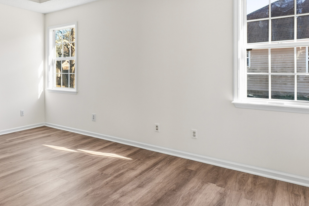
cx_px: 87
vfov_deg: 48.9
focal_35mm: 26
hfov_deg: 66.1
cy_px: 71
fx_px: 223
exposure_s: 1/60
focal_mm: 10
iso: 100
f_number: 10
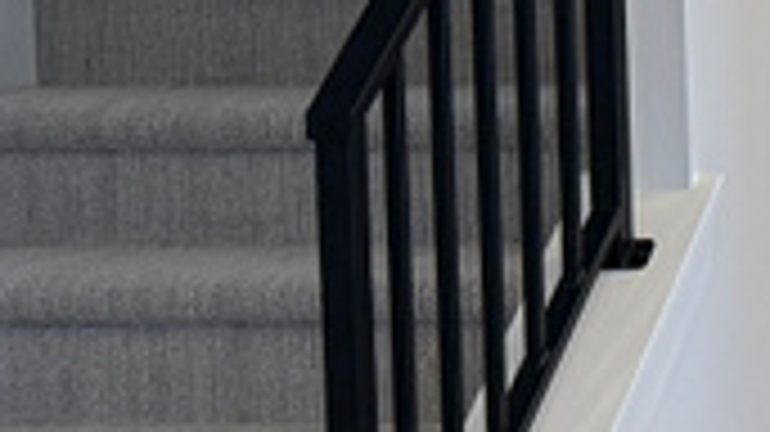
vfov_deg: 7.7
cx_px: 2098
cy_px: -63
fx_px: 3204
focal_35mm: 157
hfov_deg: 10.7
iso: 200
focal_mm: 6.76
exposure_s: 1/170
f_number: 1.78
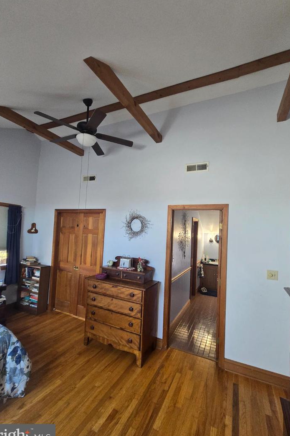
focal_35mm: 14
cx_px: 151
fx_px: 169
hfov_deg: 81.1
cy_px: 222
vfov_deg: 104.2
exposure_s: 1/60
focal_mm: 2.2
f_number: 2.2
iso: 400
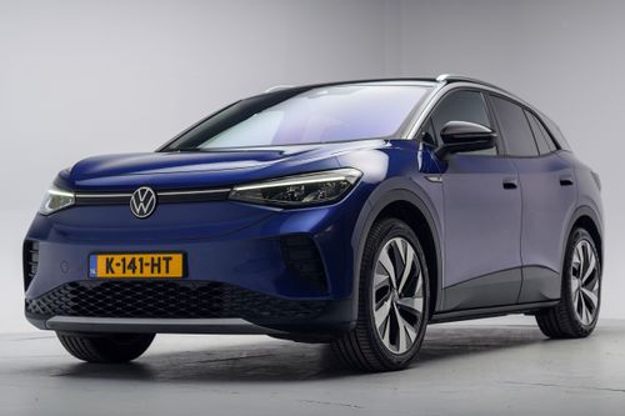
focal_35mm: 50
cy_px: 208
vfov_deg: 27.0
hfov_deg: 39.6
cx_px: 312
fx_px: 868
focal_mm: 50
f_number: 4
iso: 100
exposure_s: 1/13
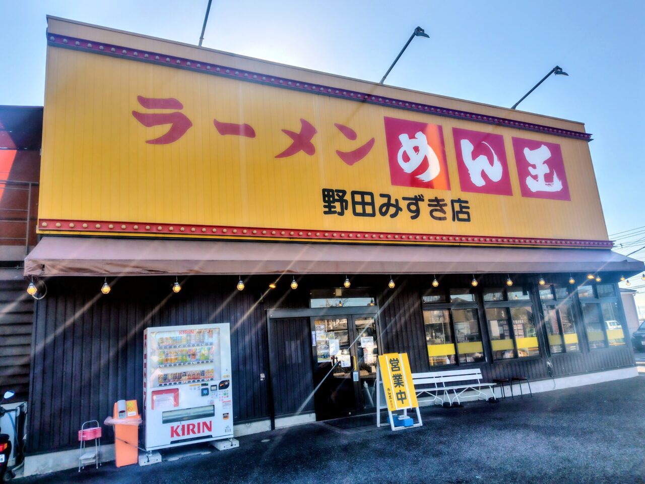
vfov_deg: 58.9
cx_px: 322
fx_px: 429
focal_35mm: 23
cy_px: 242
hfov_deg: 73.9
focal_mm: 5.6
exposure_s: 1/1411
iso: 50
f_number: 1.9
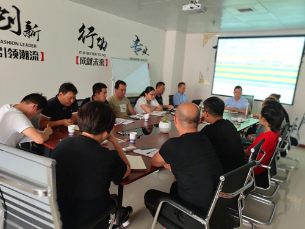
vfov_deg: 46.8
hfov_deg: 60.0
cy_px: 114
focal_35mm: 30
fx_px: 264
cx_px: 152
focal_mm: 4.35
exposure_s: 1/50
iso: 263
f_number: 4
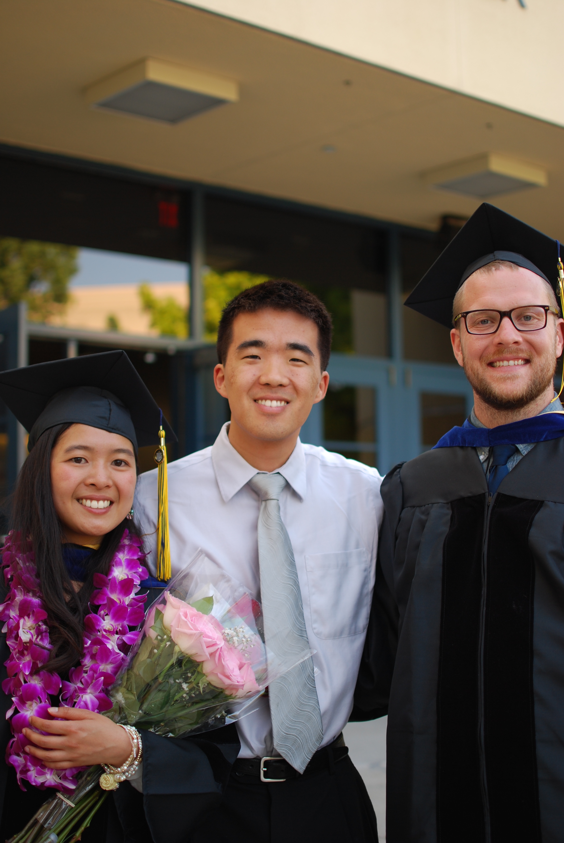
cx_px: 282
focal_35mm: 52
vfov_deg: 37.8
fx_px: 1230
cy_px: 422
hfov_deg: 25.8
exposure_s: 1/250
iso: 100
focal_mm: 35
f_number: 1.8
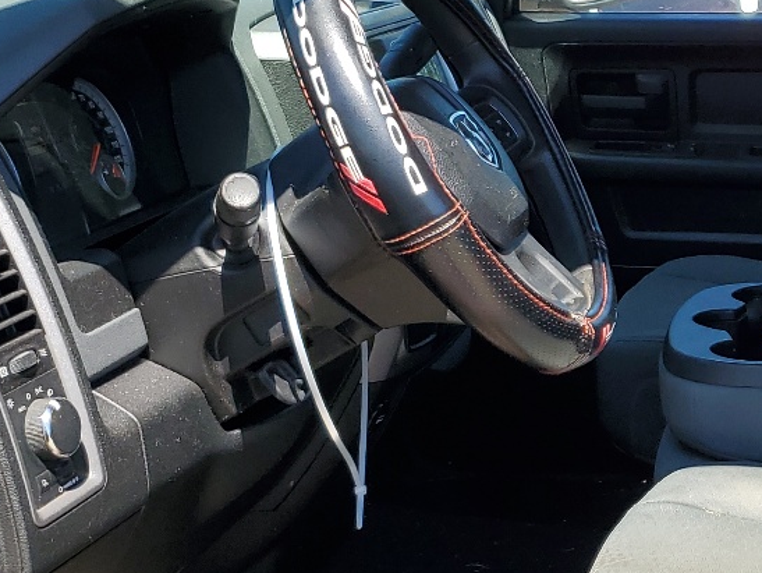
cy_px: 381
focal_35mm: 76
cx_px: 804
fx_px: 1674
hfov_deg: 24.2
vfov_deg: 19.3
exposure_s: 1/1000
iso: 50
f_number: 1.5
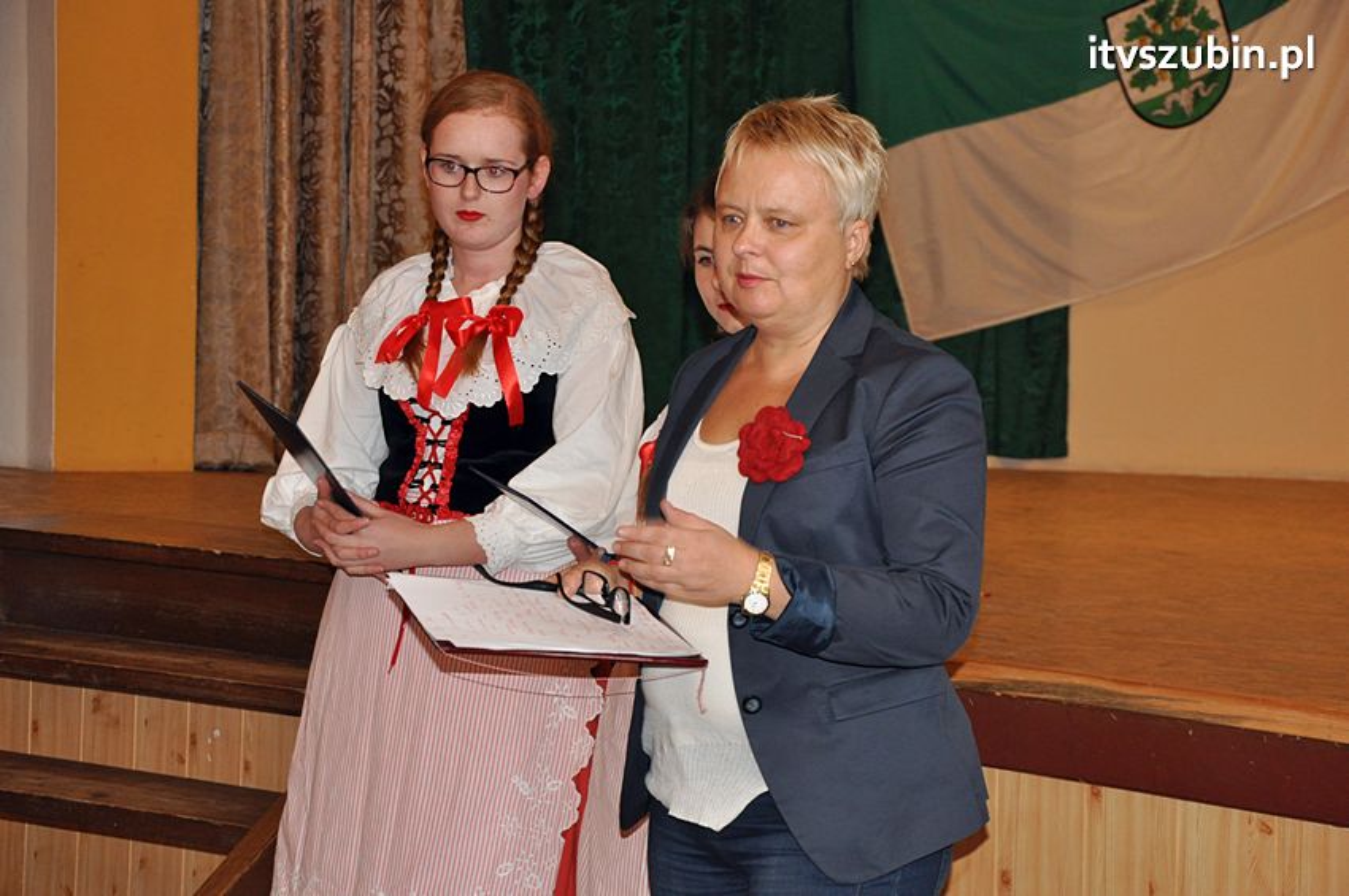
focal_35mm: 78
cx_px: 674
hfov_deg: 26.0
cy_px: 448
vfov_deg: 17.5
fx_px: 2920
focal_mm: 52
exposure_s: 1/60
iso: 1000
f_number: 5
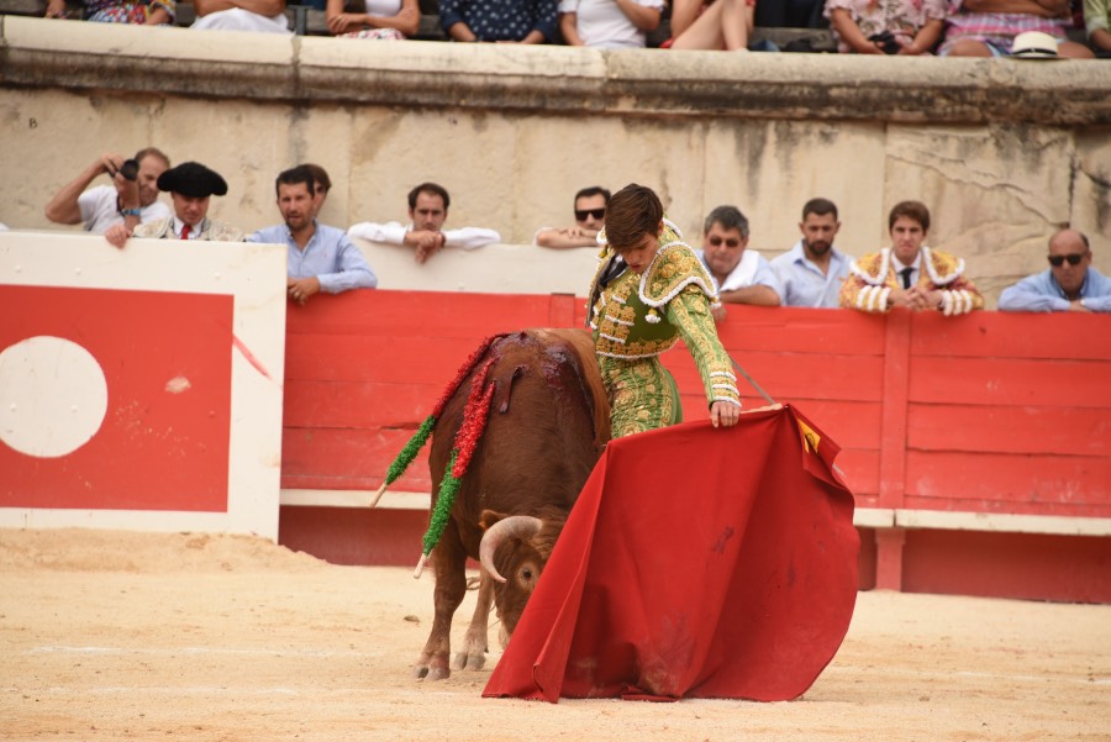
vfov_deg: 5.5
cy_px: 371
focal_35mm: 250
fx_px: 7719
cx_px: 556
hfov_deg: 8.2
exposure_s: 1/800
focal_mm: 250
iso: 400
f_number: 7.1
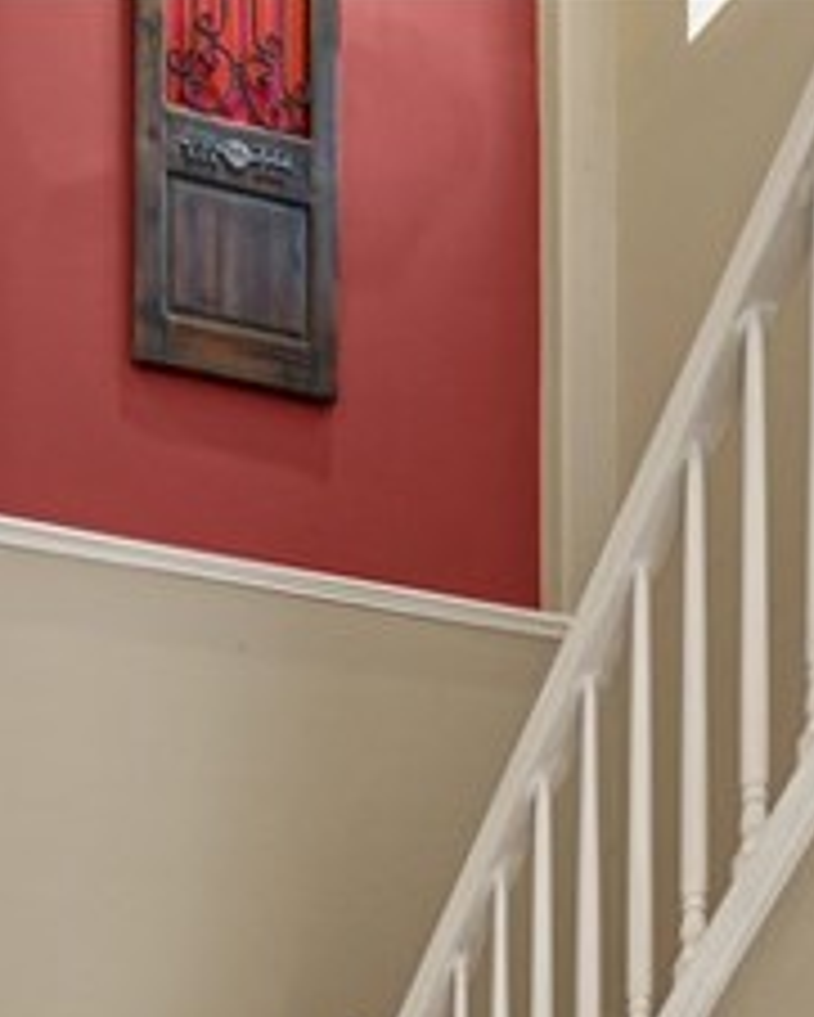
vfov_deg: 22.7
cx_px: 274
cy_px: 1528
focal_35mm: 68
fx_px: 2046
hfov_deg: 22.4
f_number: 6.7
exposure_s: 1/6
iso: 250
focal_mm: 16
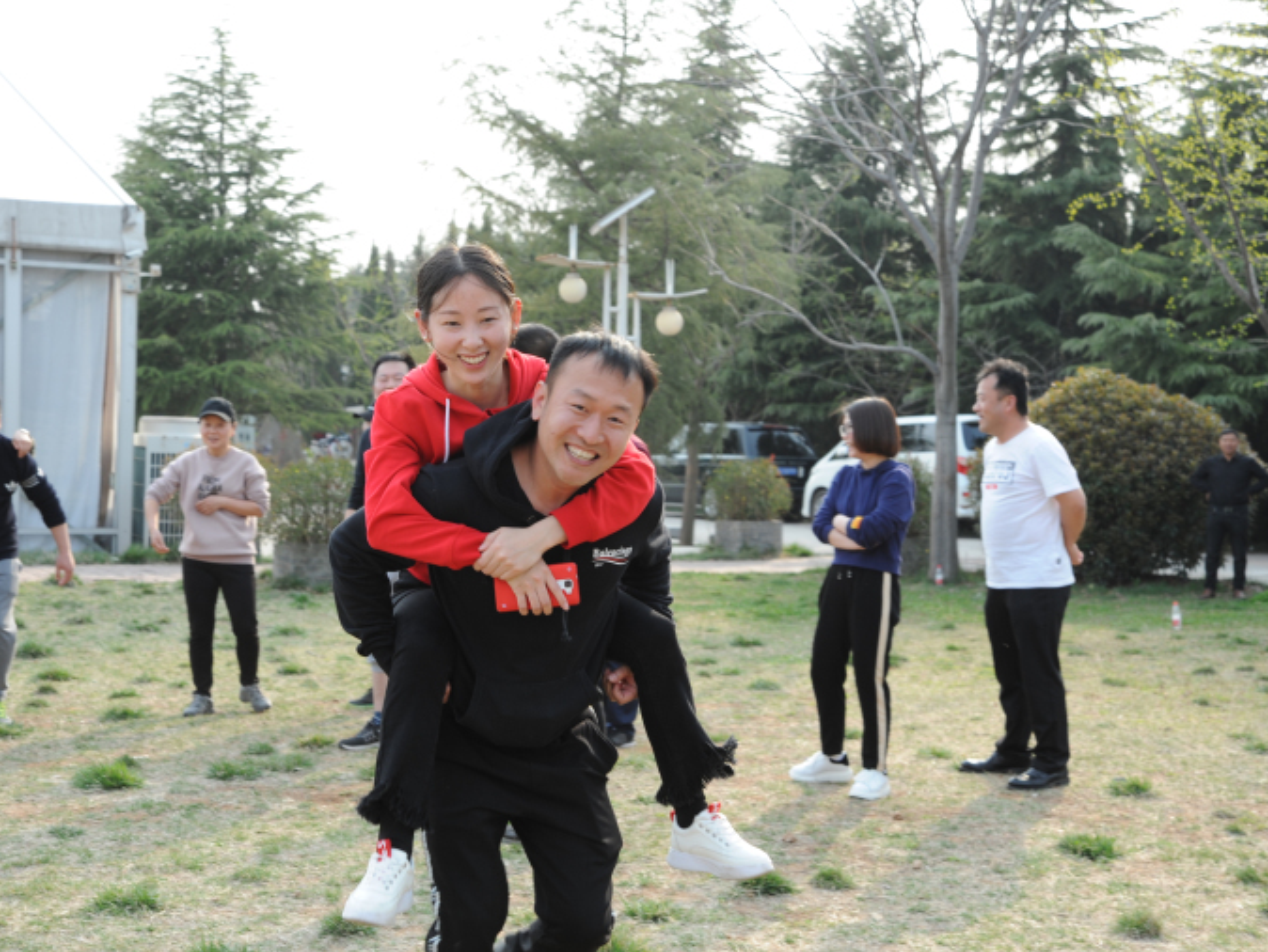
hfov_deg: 33.8
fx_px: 2089
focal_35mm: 57
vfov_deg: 25.7
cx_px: 600
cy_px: 499
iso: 200
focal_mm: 50
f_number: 6.3
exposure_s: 1/160
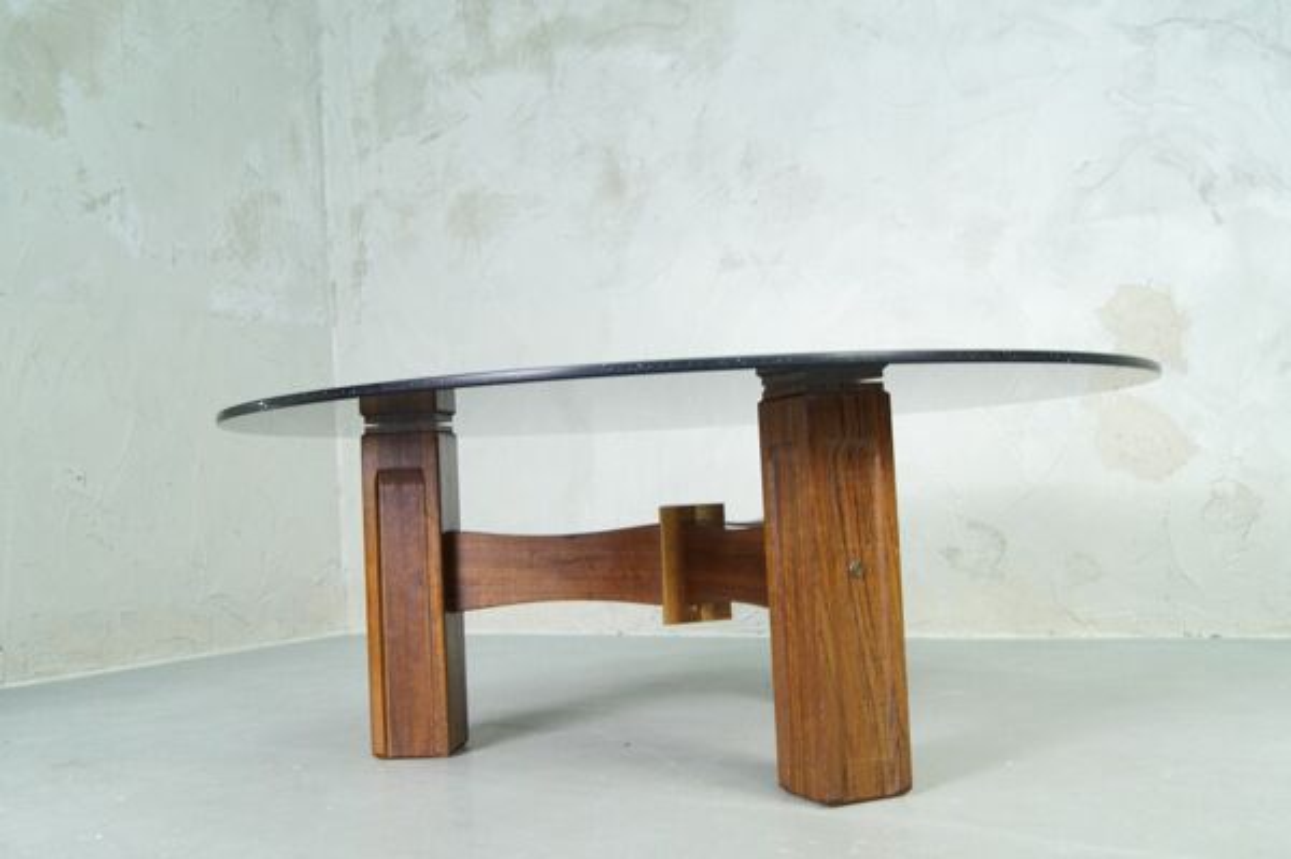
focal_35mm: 82
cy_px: 430
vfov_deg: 16.5
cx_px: 646
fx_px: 2956
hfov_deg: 24.6
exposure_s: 1/25
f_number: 8
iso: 800
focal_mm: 55
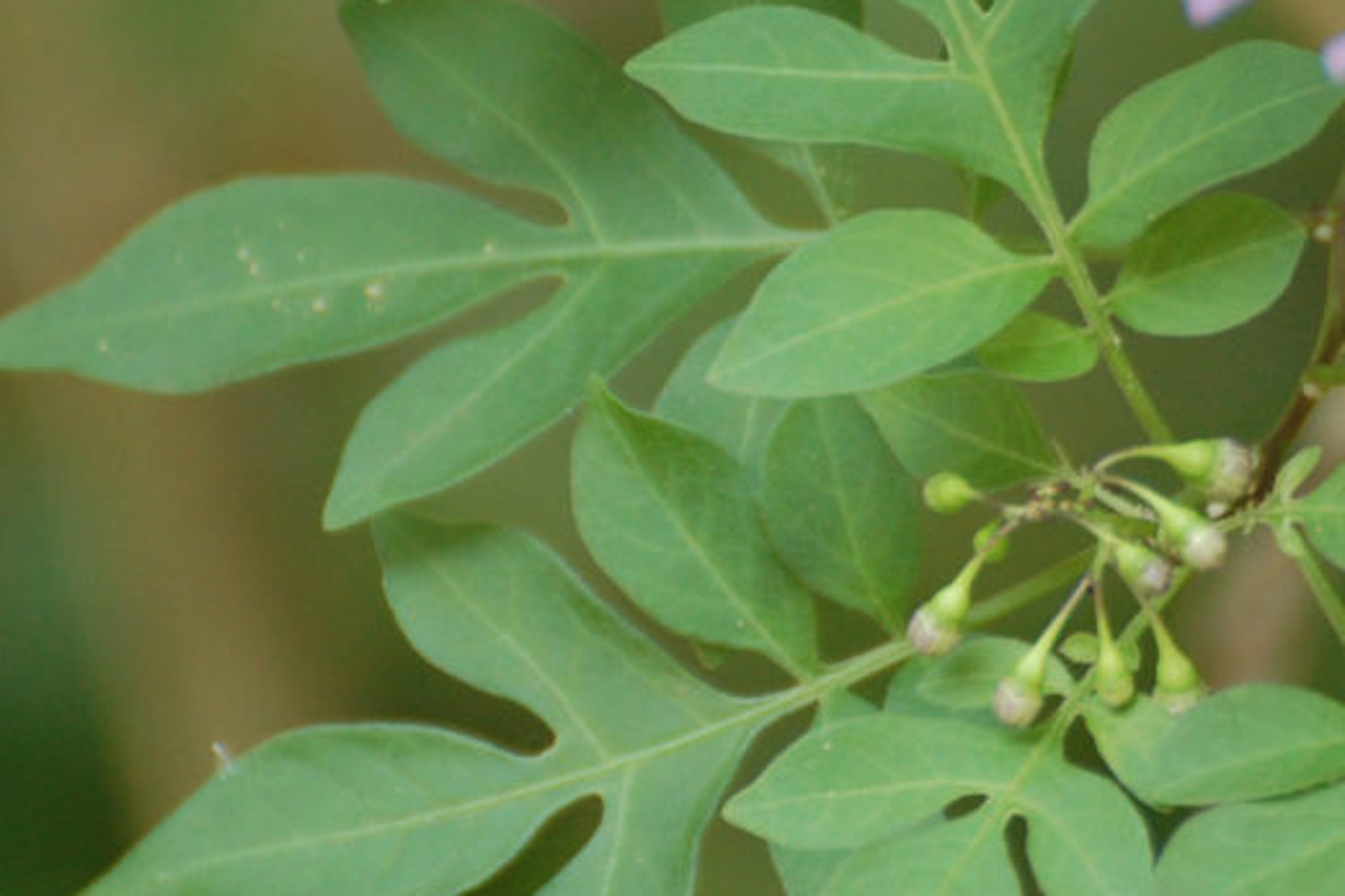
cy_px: 440
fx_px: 32231
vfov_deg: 1.6
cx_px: 942
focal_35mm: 863
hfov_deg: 2.4
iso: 800
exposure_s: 1/125
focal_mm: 300
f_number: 5.6
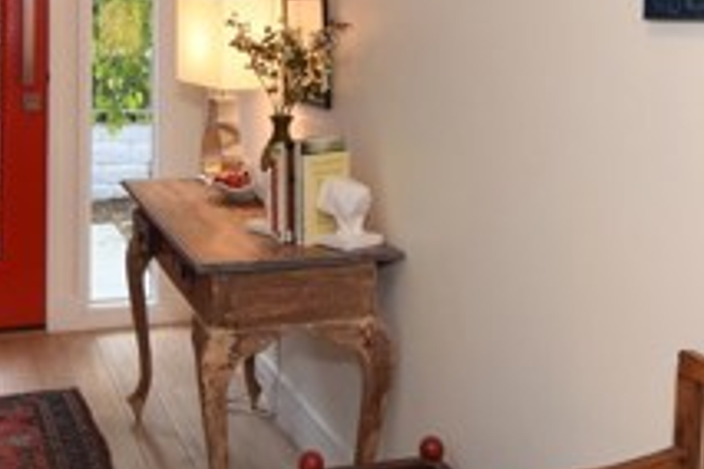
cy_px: -13
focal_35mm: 54
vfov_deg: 23.8
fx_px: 1056
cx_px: 281
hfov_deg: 36.7
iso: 320
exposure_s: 1/6
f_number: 13
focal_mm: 12
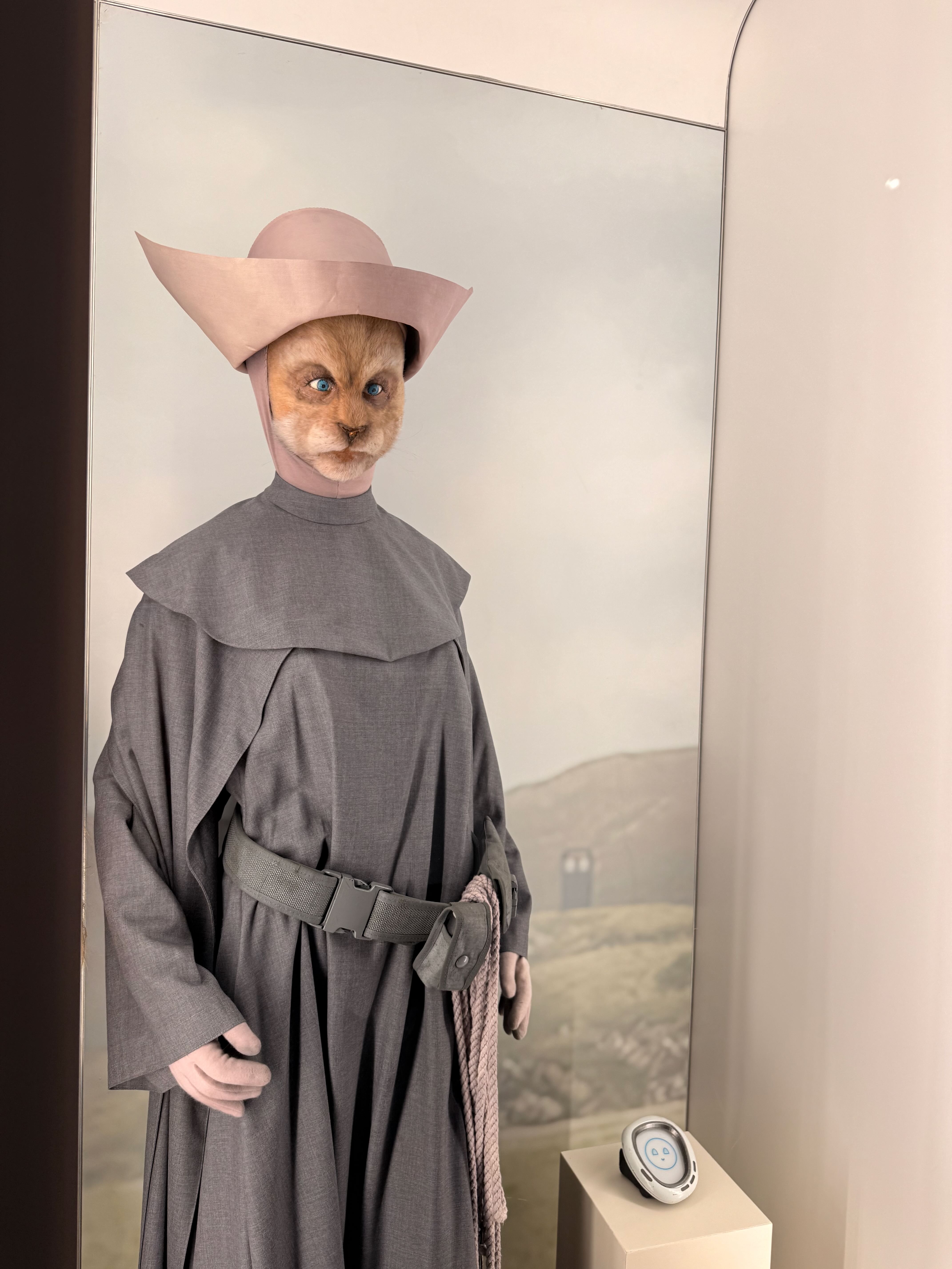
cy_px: 634
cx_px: 476
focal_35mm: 24
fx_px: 880
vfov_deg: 71.6
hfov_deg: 56.8
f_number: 1.78
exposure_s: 1/114
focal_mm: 6.76
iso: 64
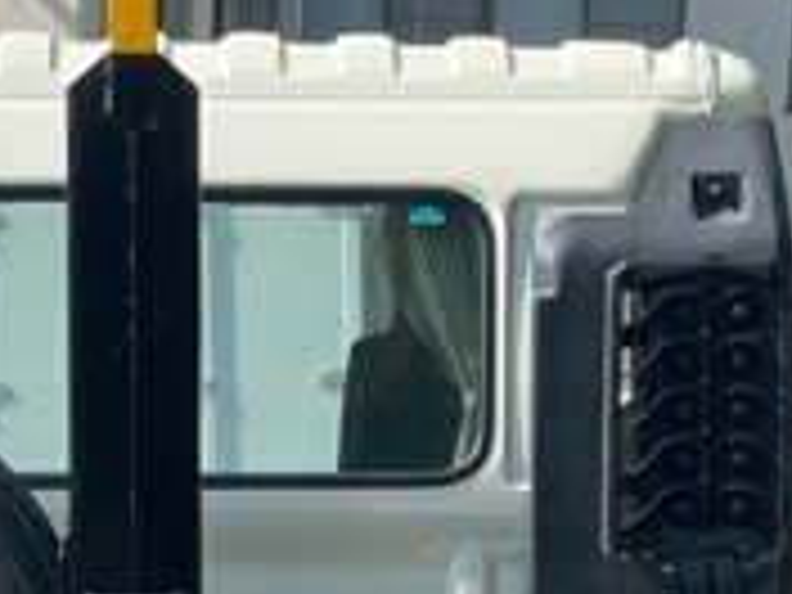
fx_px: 3455
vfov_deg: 9.3
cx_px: 266
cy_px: 1102
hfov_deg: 13.1
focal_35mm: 151
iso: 32
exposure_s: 1/1484
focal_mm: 4.25
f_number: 1.8
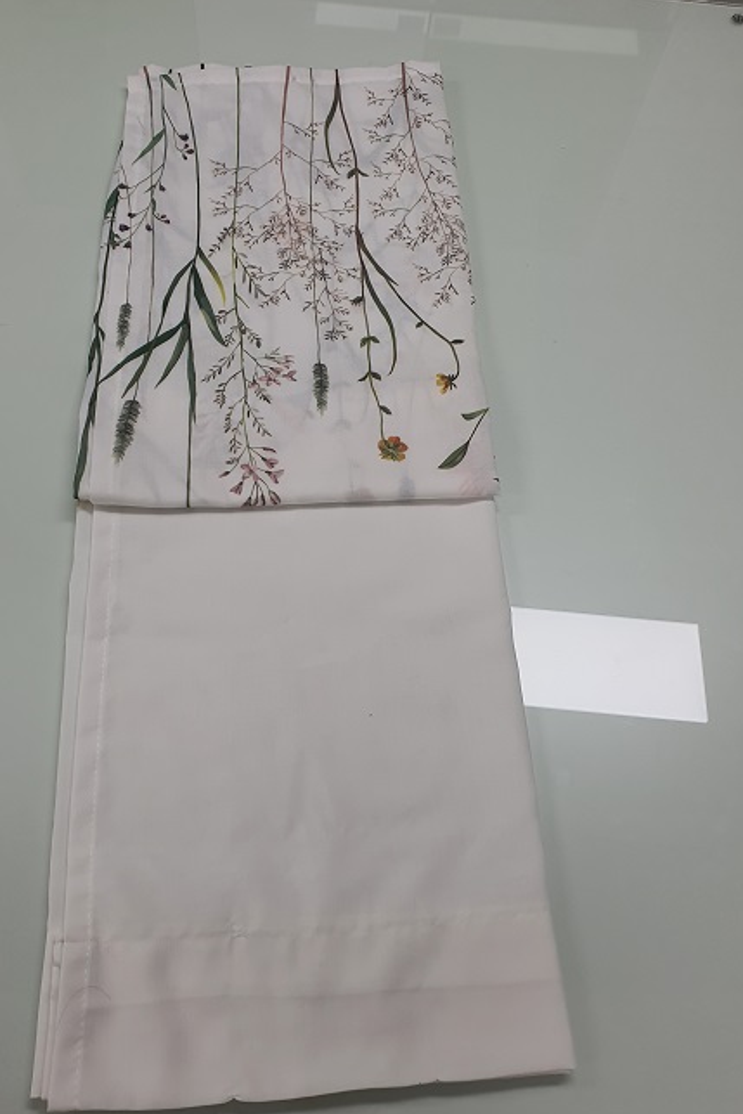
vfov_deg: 65.5
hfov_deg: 46.3
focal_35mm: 28
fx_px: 866
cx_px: 322
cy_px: 560
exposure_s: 1/120
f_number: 2.4
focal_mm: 4.3
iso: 50
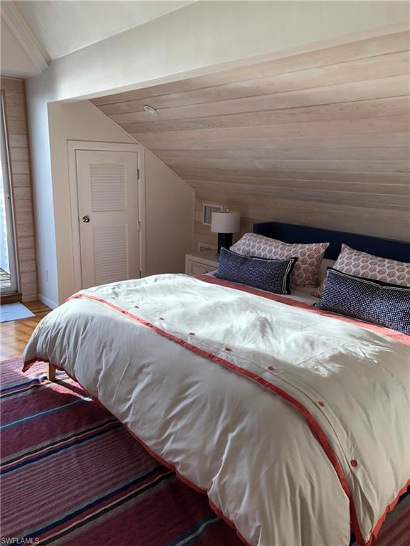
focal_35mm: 28
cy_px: 273
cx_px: 205
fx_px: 442
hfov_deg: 49.7
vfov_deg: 63.4
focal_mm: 4
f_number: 1.8
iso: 25
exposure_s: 1/120
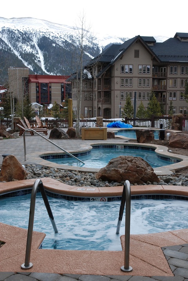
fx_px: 363
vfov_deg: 42.3
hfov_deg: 29.0
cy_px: 140
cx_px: 94
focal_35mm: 46
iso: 250
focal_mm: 31
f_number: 8
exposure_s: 1/250
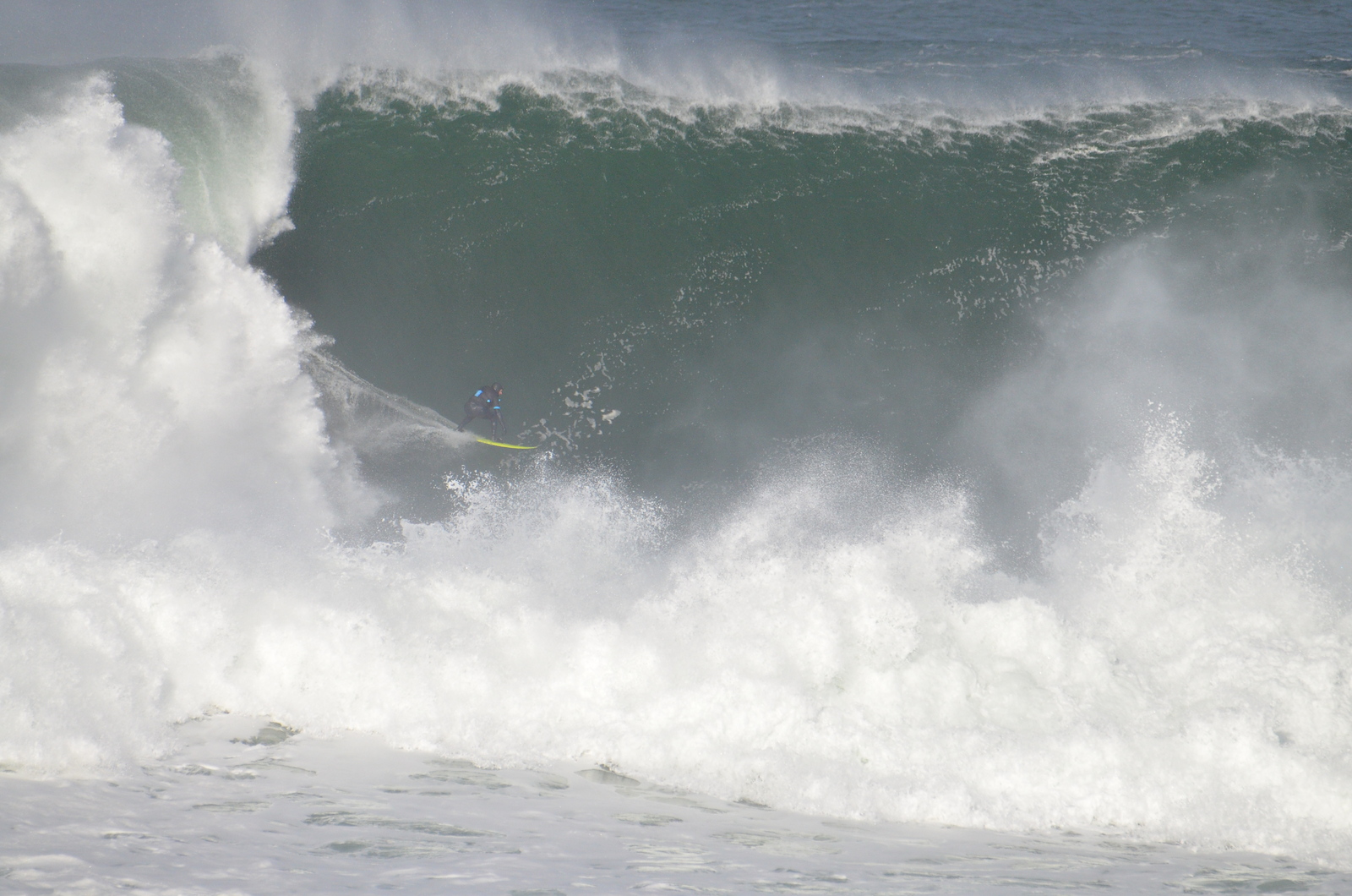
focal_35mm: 750
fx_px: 28110
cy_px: 448
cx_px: 676
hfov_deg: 2.8
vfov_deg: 1.8
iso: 800
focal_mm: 500
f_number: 10
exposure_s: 1/2500
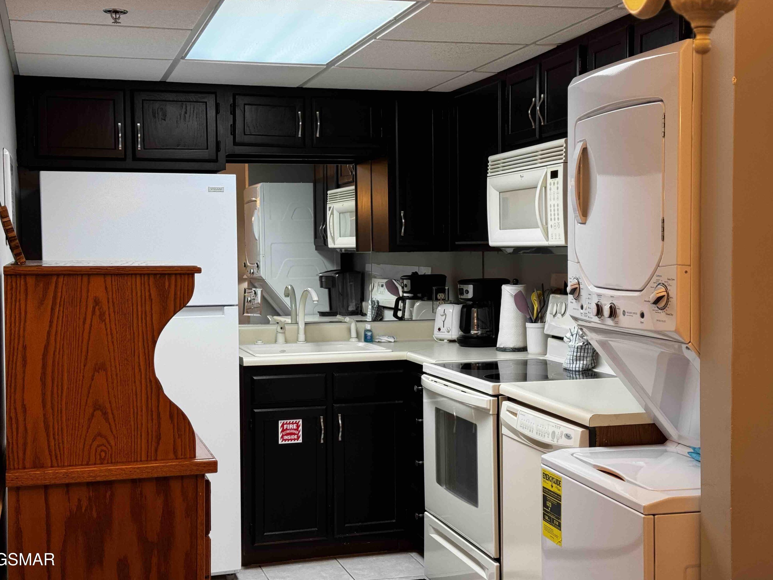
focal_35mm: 49
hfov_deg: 38.9
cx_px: 388
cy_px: 291
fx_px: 1094
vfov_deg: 29.7
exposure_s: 1/120
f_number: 1.78
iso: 125
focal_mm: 6.76
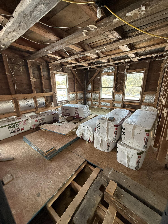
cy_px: 112
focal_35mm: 14
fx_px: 91
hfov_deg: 85.7
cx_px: 84
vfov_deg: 102.1
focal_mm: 2.22
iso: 320
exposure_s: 1/99
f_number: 2.2
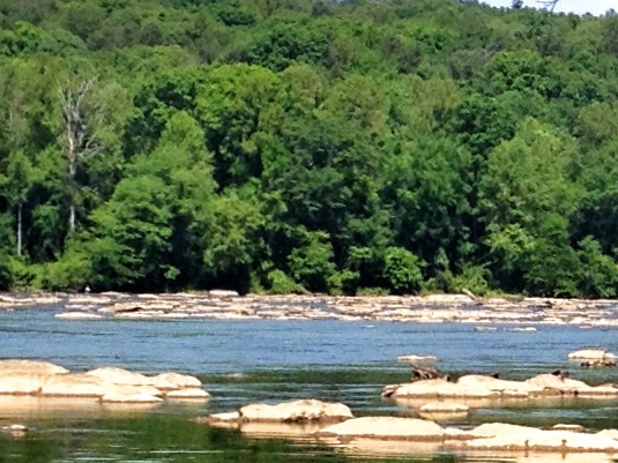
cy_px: 219
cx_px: 489
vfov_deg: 7.0
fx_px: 3784
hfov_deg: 9.3
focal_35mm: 212
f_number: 2.4
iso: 64
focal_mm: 4.28
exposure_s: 1/1314
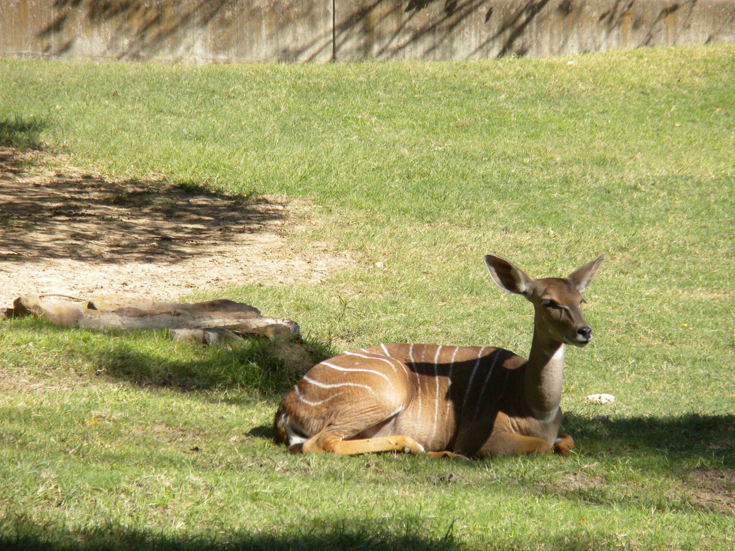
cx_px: 368
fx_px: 5521
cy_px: 276
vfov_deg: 5.7
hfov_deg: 7.6
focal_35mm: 260
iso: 163
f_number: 5.3
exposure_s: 1/548
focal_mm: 46.2
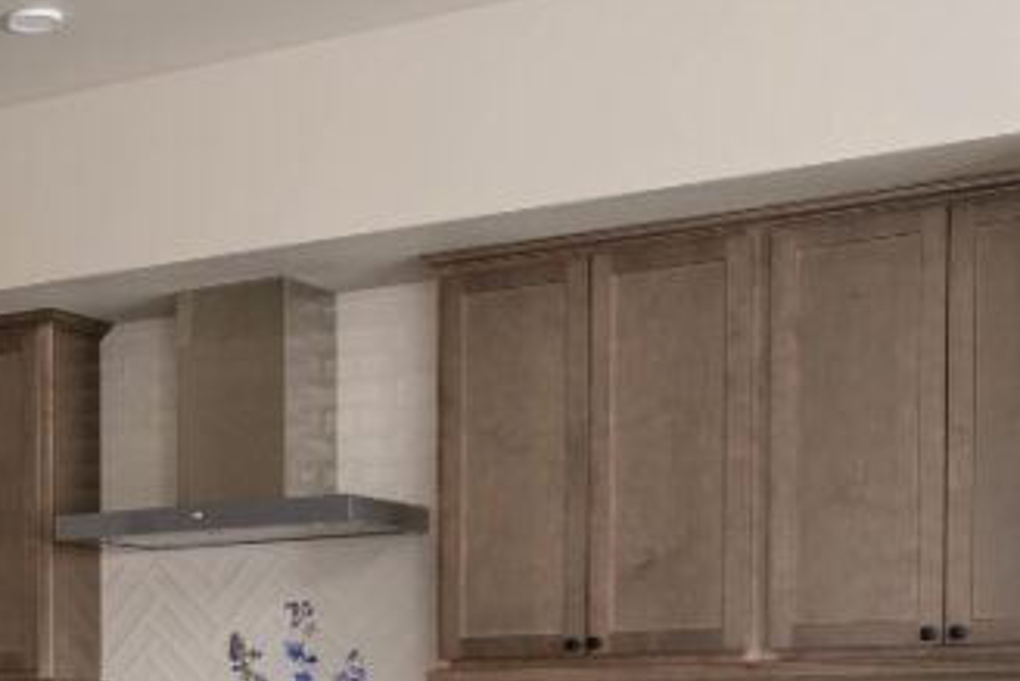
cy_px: 801
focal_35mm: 78
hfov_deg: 24.1
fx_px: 2211
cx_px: -124
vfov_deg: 16.8
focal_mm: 25
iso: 200
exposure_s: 1/6
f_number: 7.1
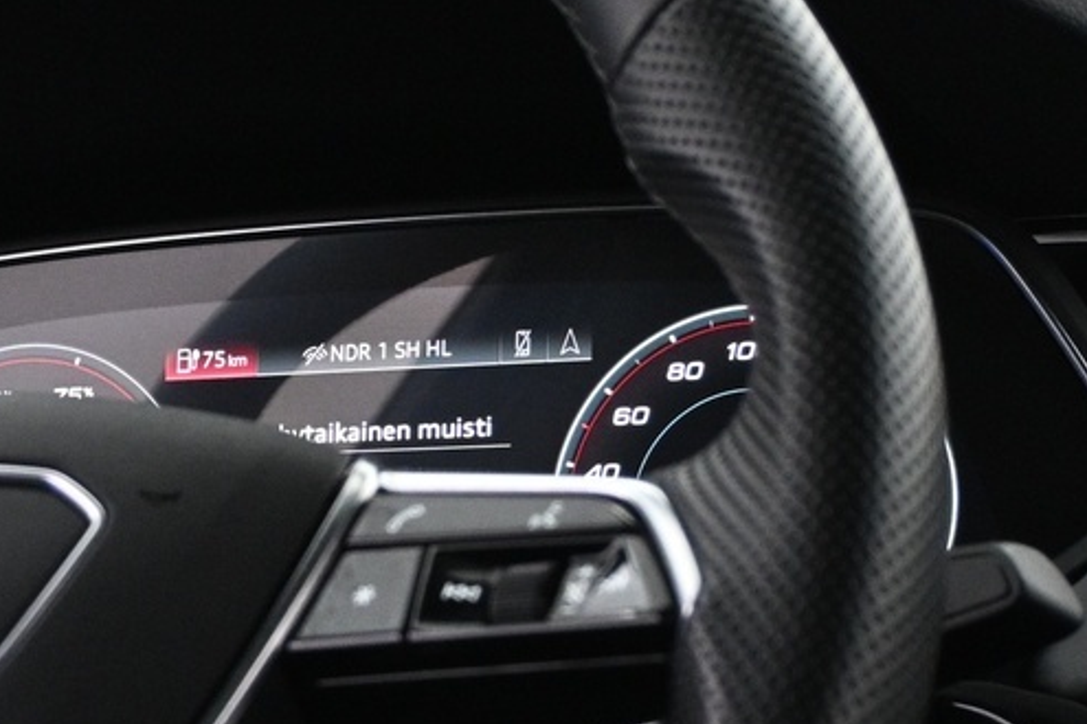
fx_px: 3703
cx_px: -64
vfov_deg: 11.1
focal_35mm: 123
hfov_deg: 16.3
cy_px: 676
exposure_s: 1/30
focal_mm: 25
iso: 1600
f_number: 4.2
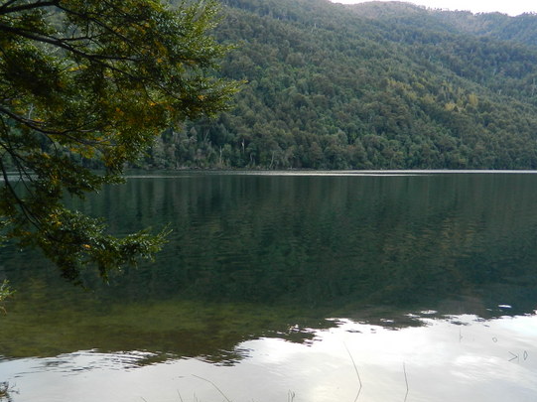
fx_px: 574
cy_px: 226
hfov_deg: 50.1
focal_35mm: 37
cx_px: 301
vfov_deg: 38.6
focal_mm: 4.5
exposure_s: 1/30
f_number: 3.1
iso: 80
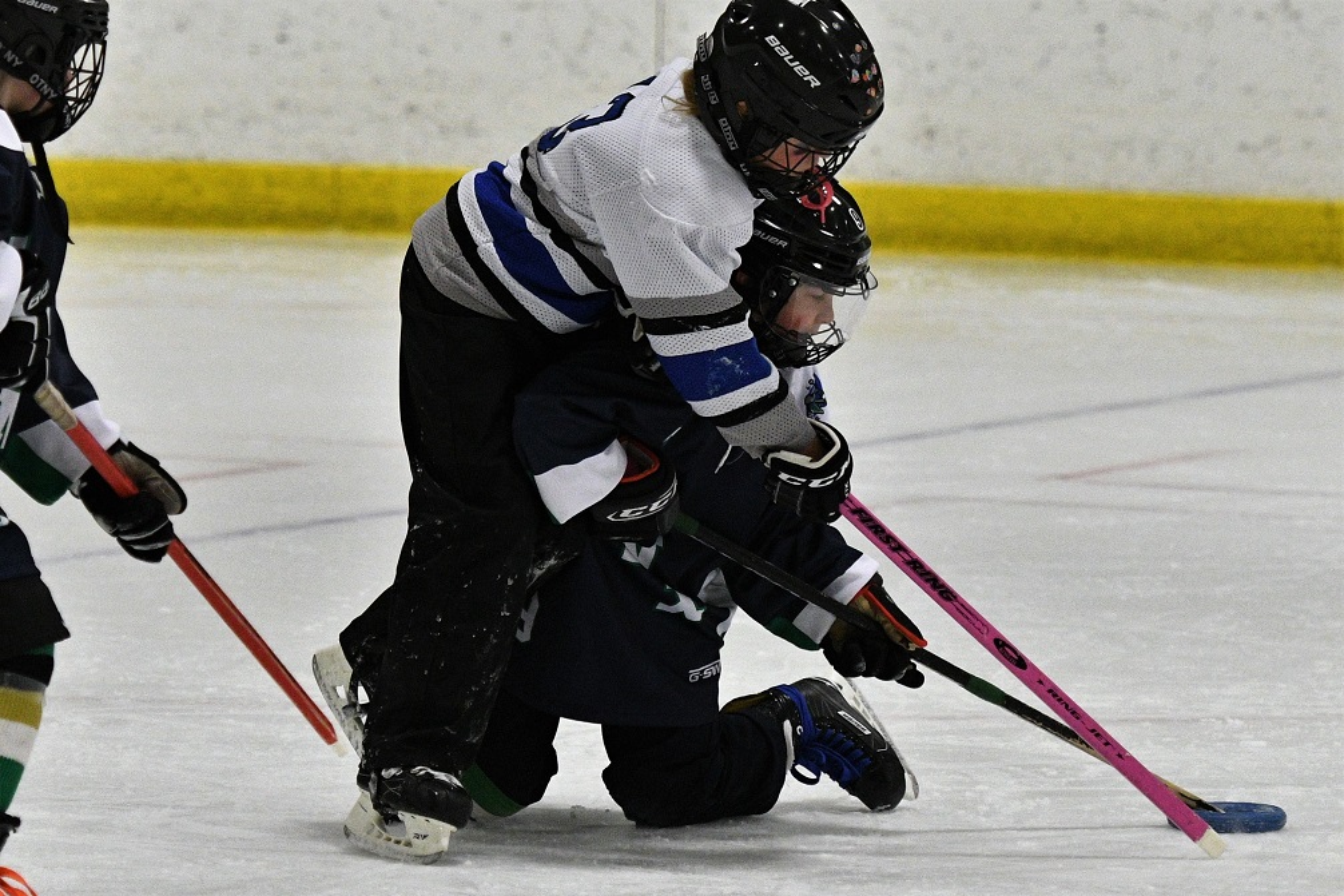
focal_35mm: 165
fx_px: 6160
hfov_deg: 12.5
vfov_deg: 8.3
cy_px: 448
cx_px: 672
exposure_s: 1/1000
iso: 3200
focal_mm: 110
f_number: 3.2
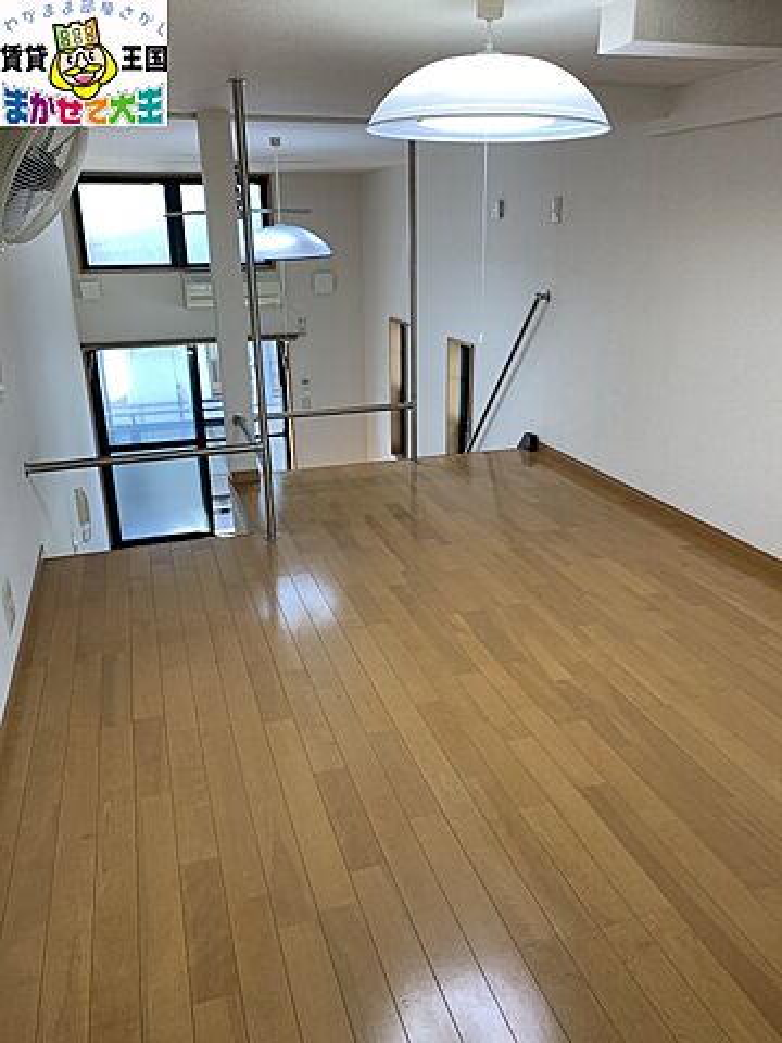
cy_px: 522
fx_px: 783
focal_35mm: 26
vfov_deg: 67.3
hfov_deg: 53.1
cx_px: 391
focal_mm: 4.25
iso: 80
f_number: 1.8
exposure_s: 1/120
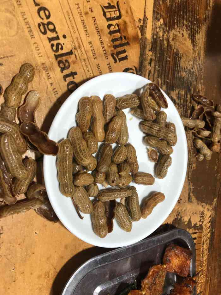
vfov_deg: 63.4
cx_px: 110
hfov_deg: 49.8
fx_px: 238
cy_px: 148
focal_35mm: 28
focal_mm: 3.99
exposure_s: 1/30
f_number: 1.8
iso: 32
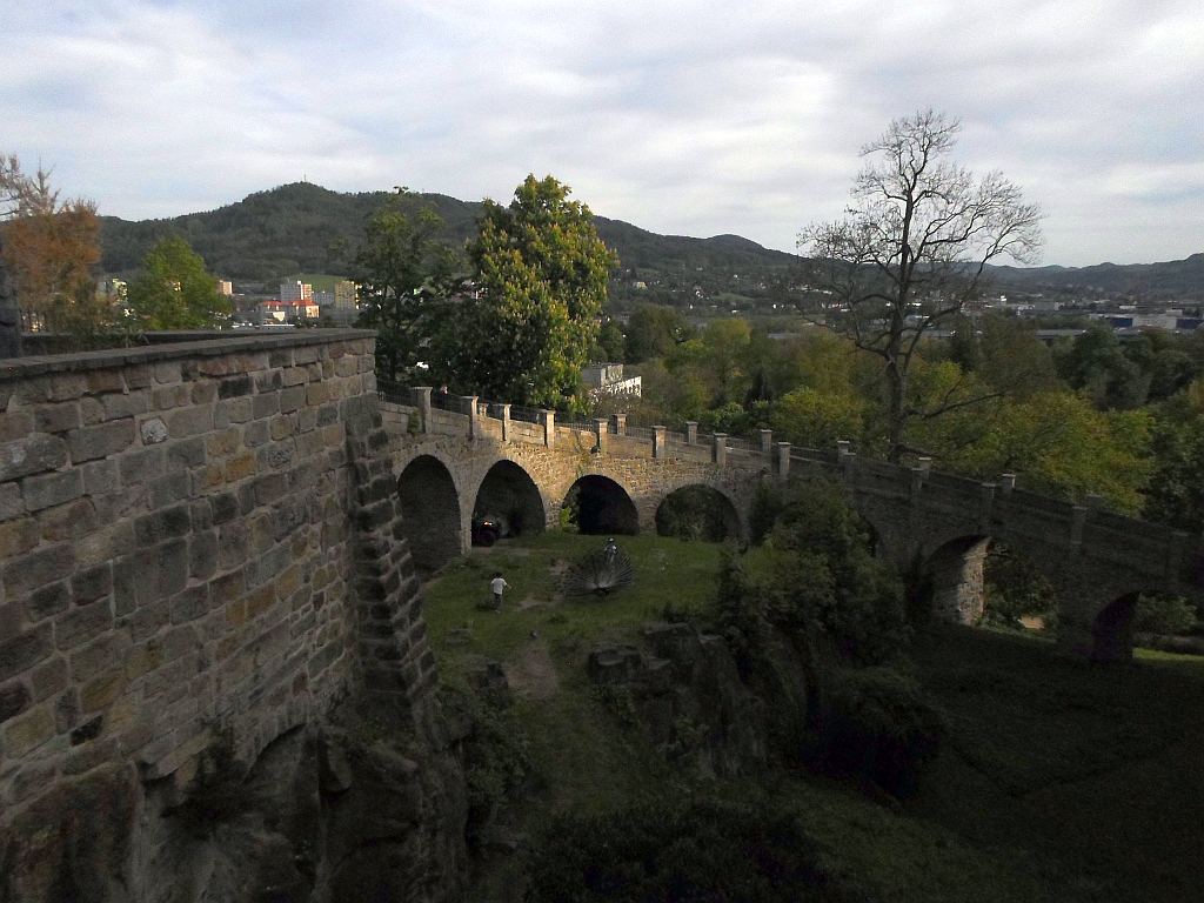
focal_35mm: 25
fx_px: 870
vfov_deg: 54.9
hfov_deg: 69.4
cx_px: 602
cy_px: 452
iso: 240
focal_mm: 4.5
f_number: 9.2
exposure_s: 1/500
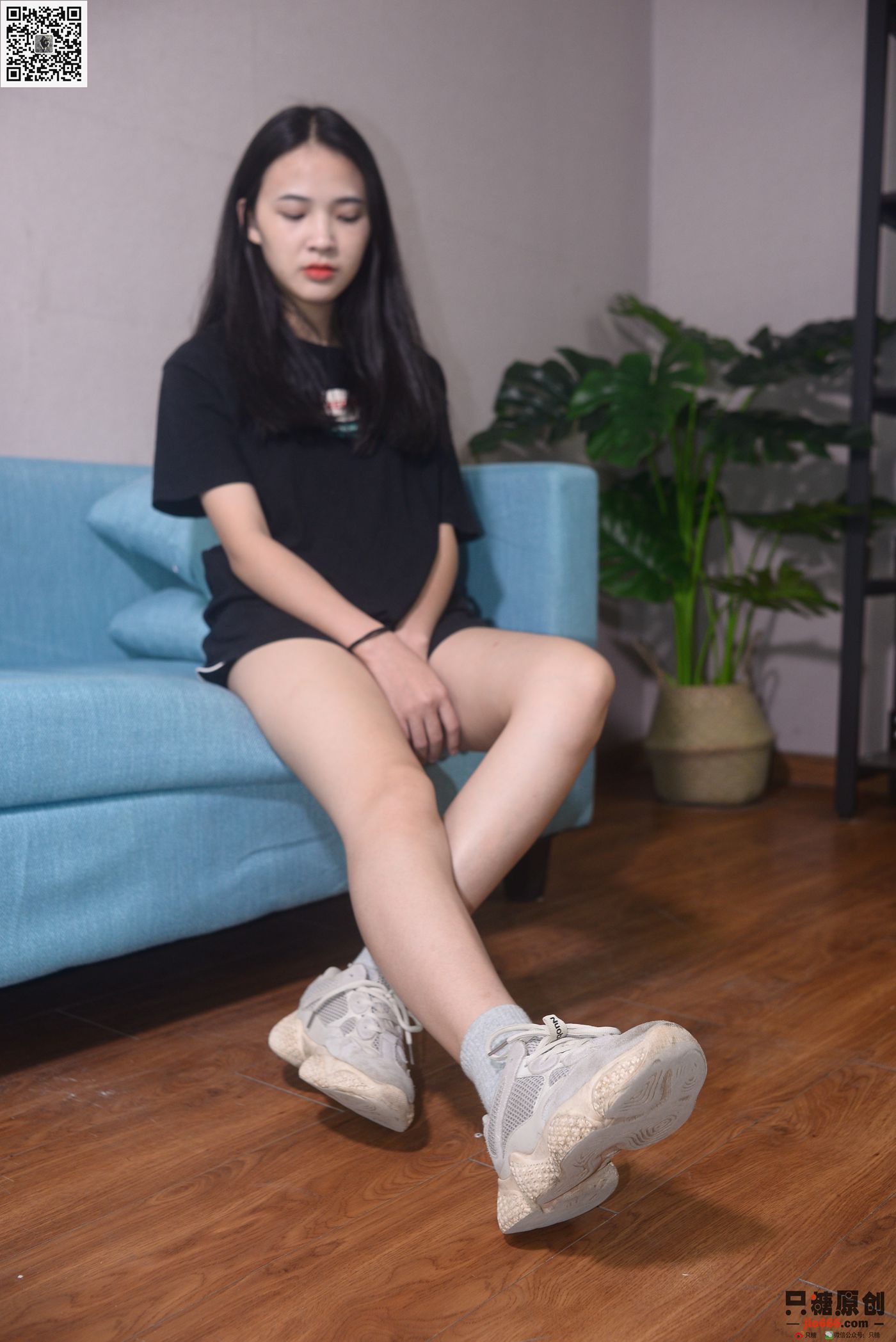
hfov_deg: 37.9
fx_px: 1305
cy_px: 671
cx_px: 448
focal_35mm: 35
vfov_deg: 54.4
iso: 640
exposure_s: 1/125
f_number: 5
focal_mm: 35
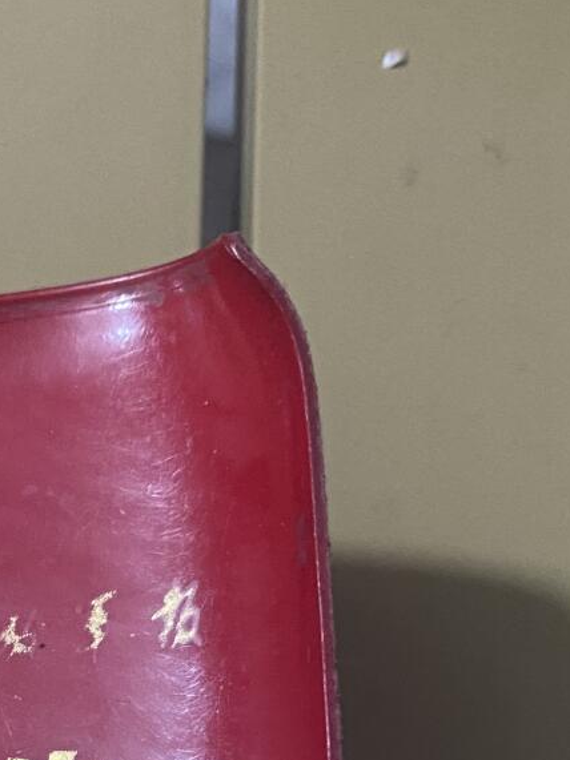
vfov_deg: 21.2
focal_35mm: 82
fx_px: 1801
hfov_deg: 17.0
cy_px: 1041
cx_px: -153
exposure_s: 1/50
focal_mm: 4.25
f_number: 1.8
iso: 250
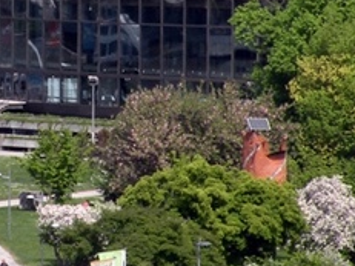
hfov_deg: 5.8
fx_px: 3506
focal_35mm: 342
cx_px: 152
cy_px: 200
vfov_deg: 4.3
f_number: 7.1
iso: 64
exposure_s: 1/206
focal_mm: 25
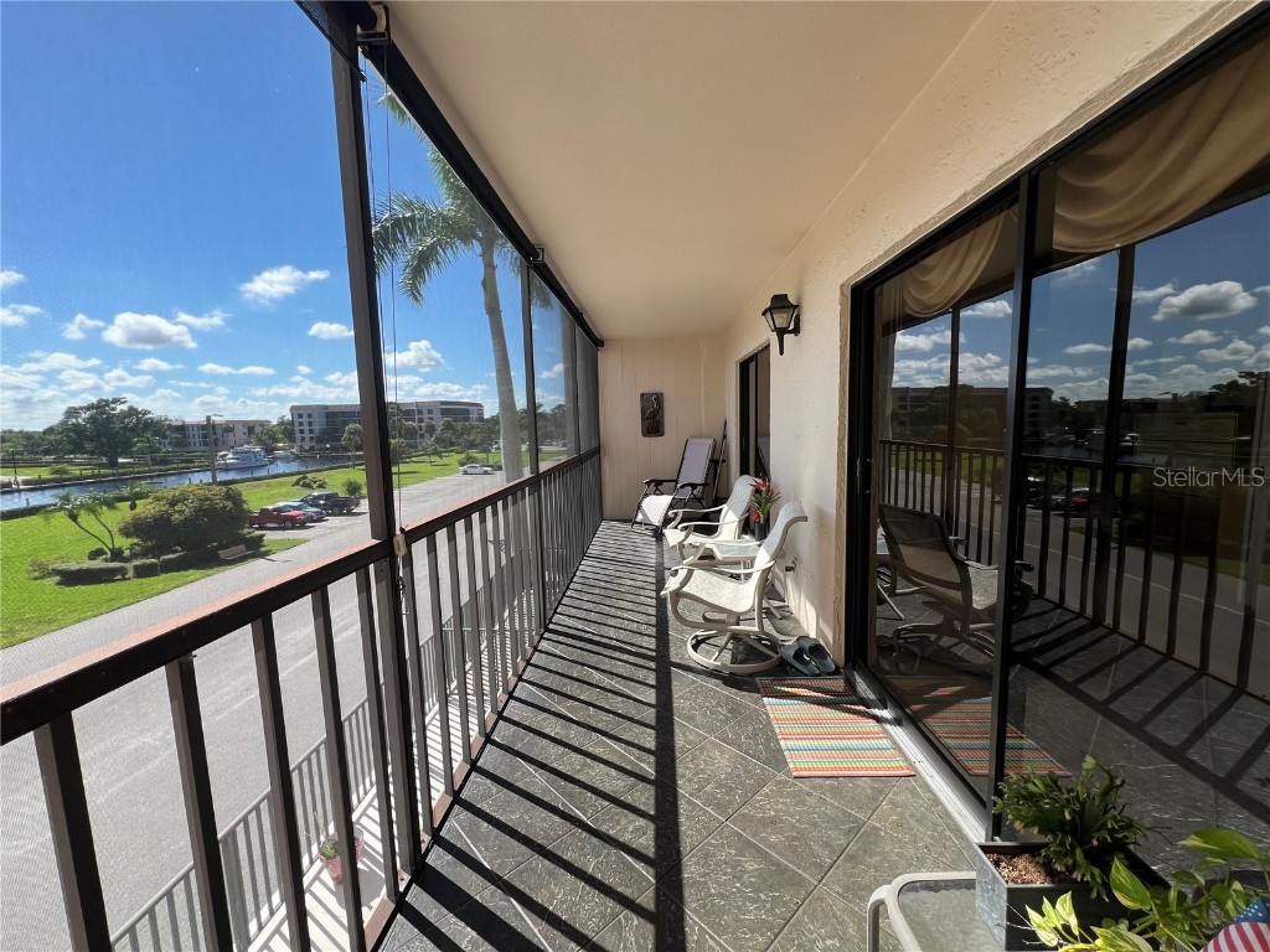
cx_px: 635
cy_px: 476
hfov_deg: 106.2
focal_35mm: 13
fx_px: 477
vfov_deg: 89.9
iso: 32
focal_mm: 1.57
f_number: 1.8
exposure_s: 1/490
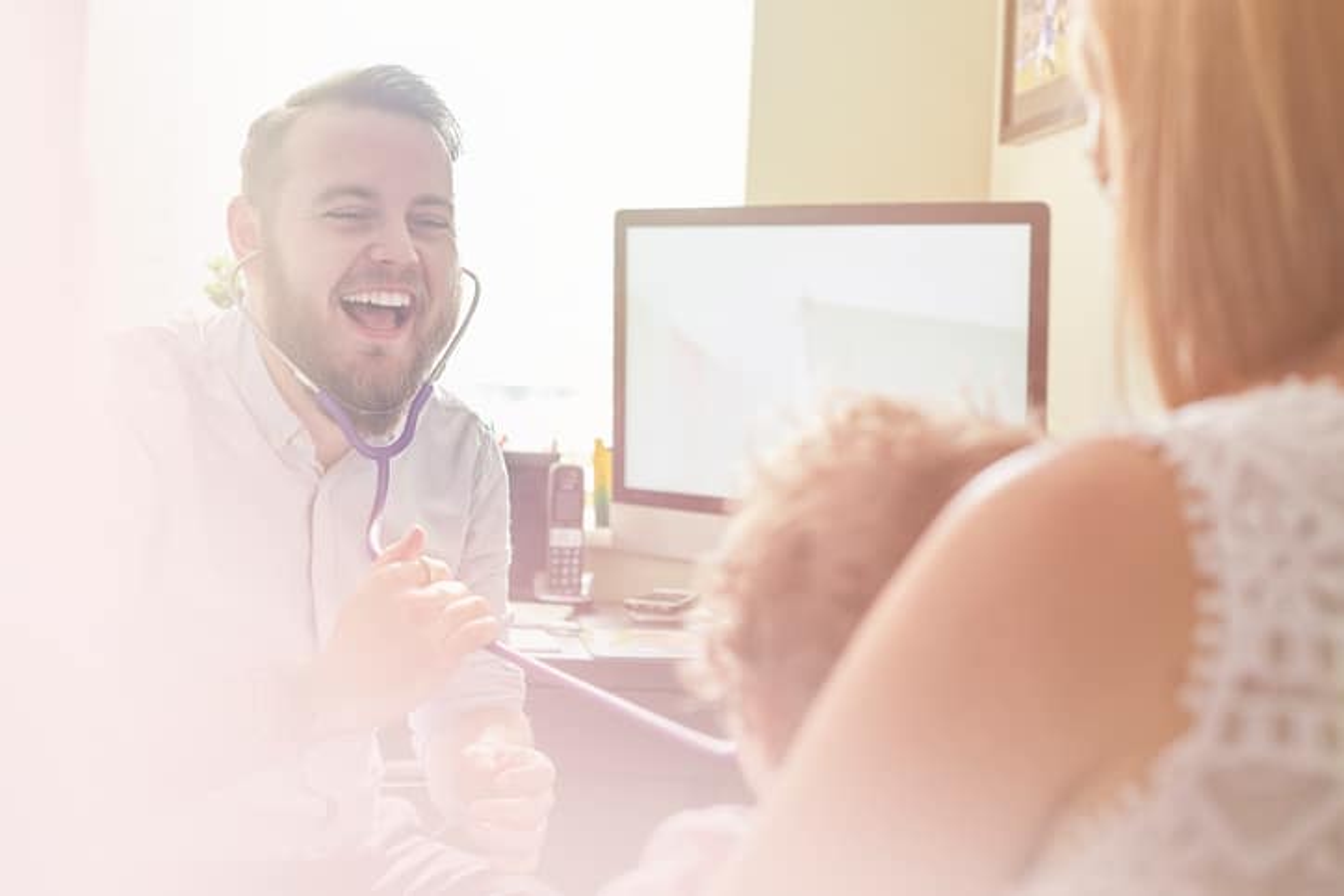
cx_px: 672
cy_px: 448
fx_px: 1867
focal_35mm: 50
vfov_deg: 27.0
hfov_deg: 39.6
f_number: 4.5
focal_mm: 50
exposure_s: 1/160
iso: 1000
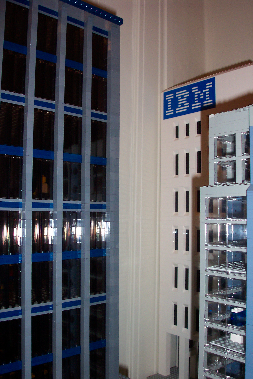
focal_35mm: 35
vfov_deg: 54.4
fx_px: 369
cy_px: 190
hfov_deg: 37.9
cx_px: 126
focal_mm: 7.5
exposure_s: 1/30
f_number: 2.8
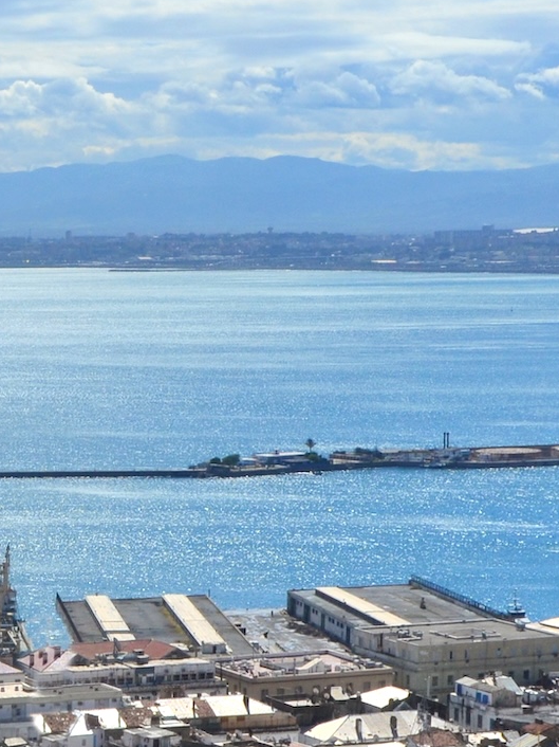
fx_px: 2973
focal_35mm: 138
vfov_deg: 14.3
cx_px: 4
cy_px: 530
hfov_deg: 10.7
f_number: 13
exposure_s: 1/750
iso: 250
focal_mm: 28
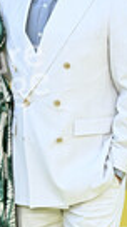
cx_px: 12
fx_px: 909
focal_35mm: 151
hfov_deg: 8.0
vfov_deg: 14.2
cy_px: 169
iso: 800
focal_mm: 49
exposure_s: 1/200
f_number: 6.3
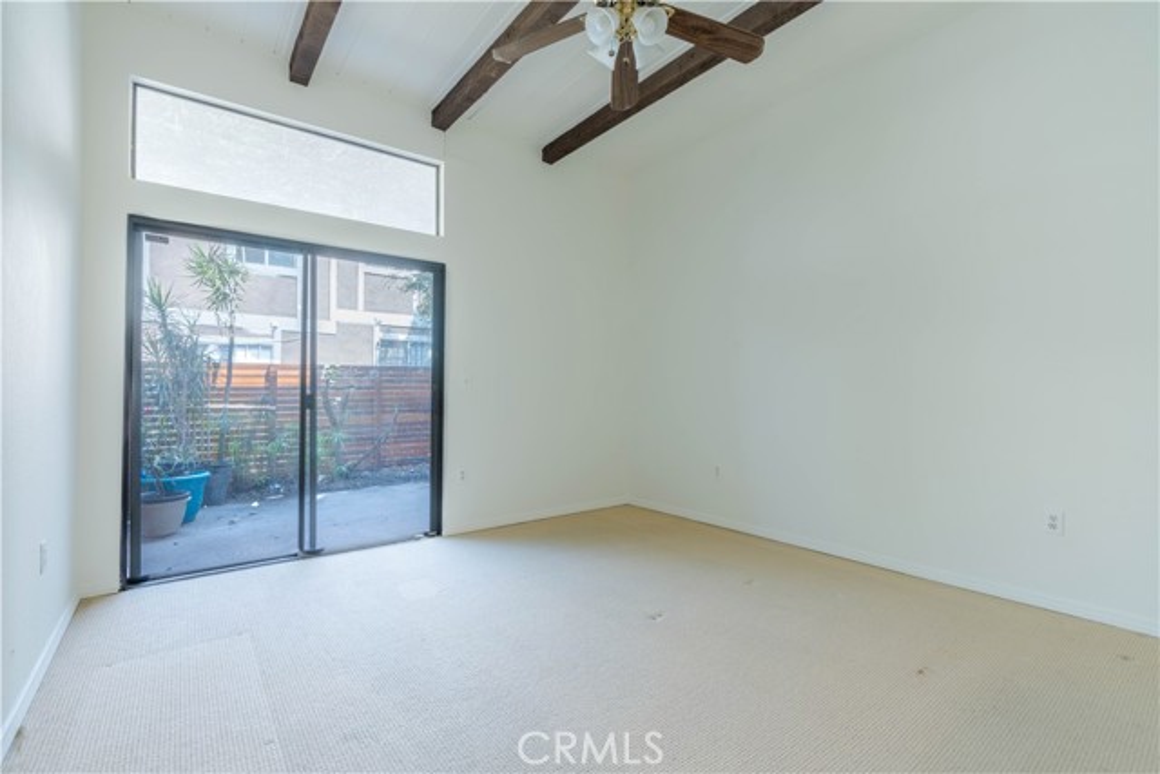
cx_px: 580
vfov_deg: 73.8
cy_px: 387
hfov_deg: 96.7
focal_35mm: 16
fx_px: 516
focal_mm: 16
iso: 100
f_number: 11
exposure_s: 1/15
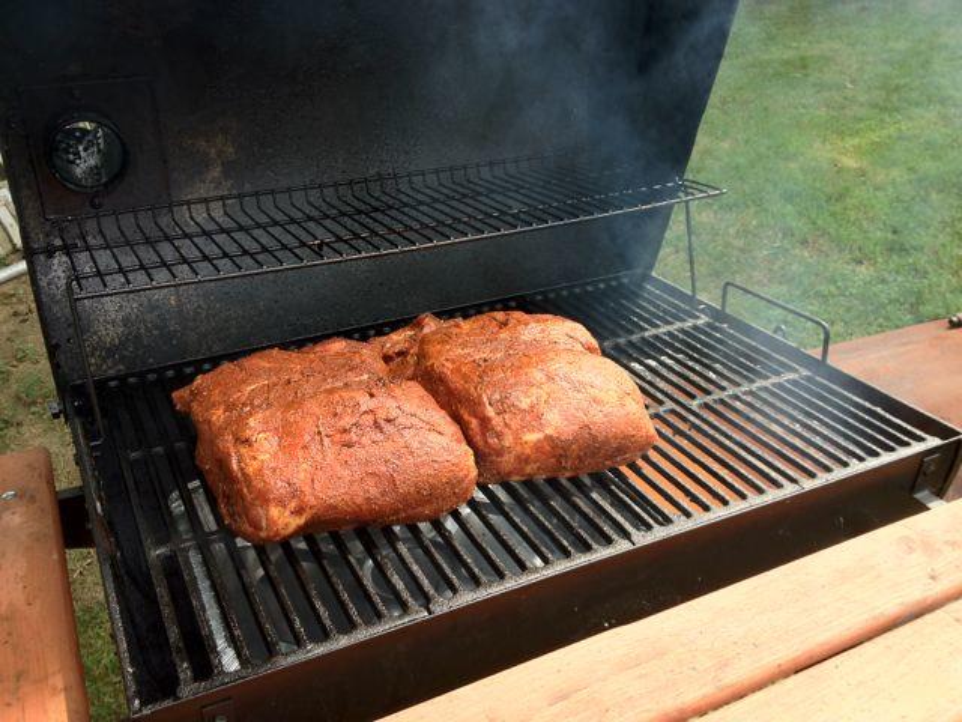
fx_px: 973
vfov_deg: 40.7
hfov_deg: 52.6
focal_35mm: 35
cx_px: 481
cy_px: 361
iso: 64
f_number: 2.4
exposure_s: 1/221
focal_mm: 4.28
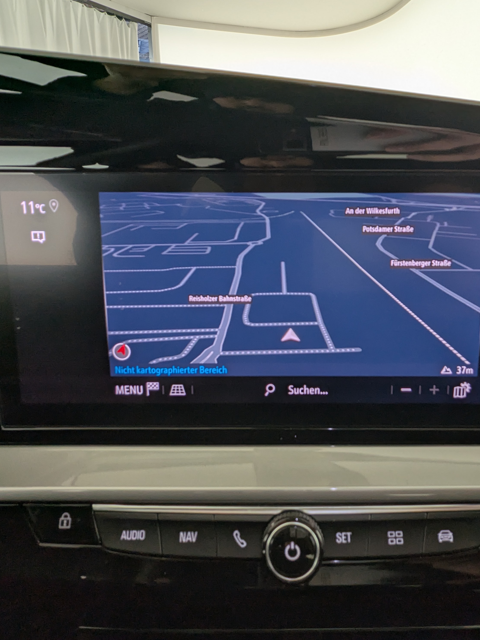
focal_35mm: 22
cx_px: 299
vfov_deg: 76.4
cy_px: 315
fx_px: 407
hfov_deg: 60.3
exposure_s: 1/70.9
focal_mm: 2.35
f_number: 2.2
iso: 53
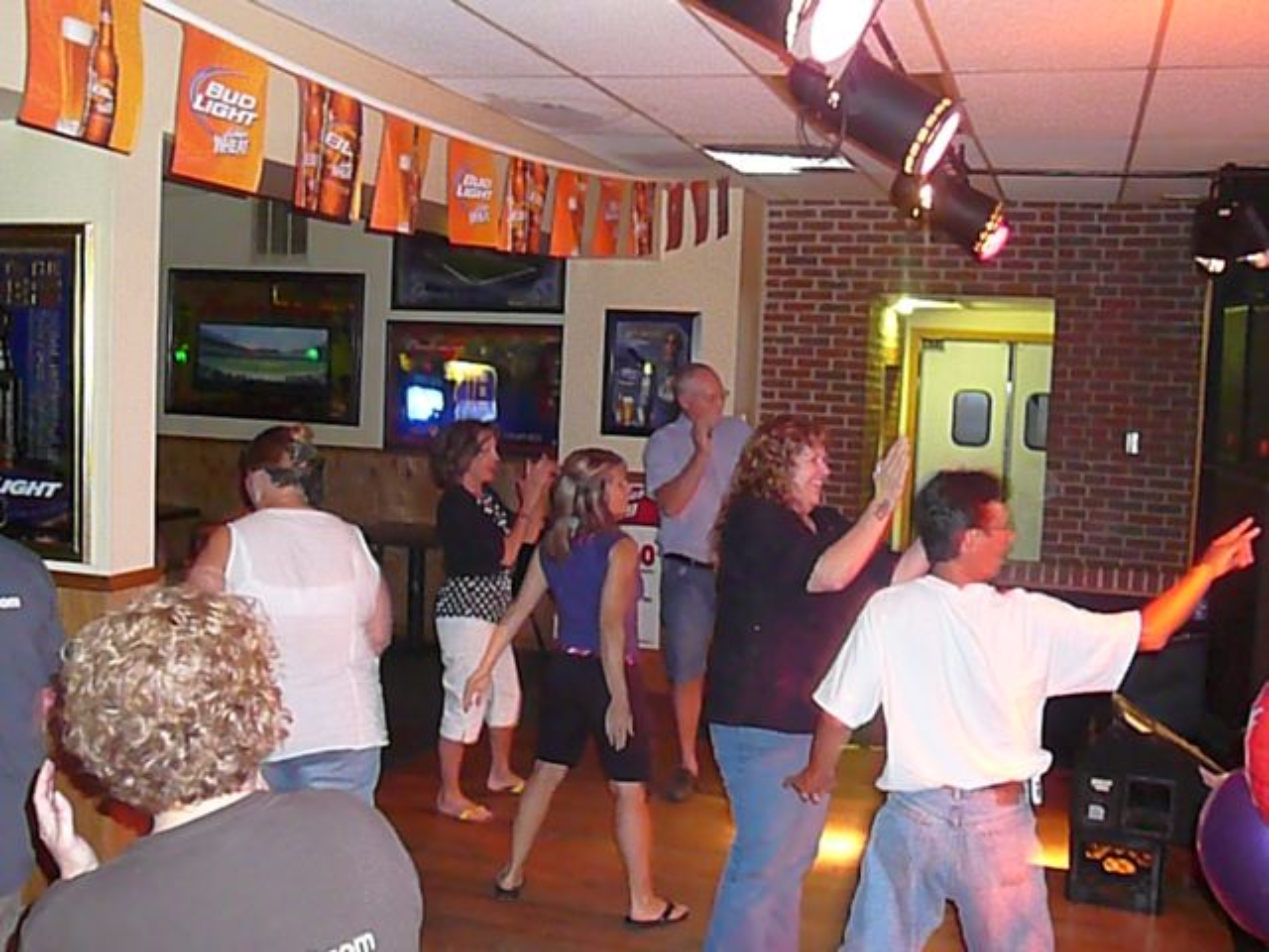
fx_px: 1430
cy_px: 476
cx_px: 634
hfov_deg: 47.9
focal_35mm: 39
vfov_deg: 36.8
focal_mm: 5.8
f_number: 3
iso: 800
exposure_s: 1/10
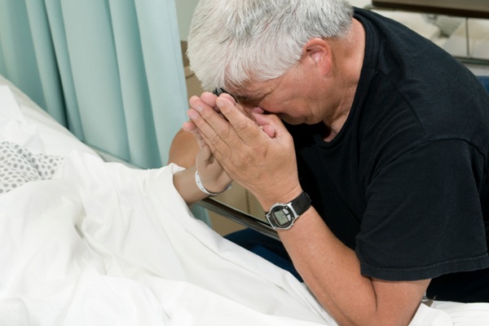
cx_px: 244
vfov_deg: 18.9
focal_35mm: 72
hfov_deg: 28.1
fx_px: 978
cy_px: 163
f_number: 5.6
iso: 200
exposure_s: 1/60
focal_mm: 48
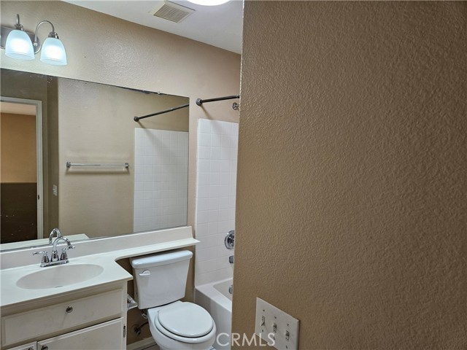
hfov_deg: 73.9
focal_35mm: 23
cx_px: 234
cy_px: 175
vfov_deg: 58.9
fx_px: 310
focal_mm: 5.4
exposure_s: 1/120
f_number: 1.8
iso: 125
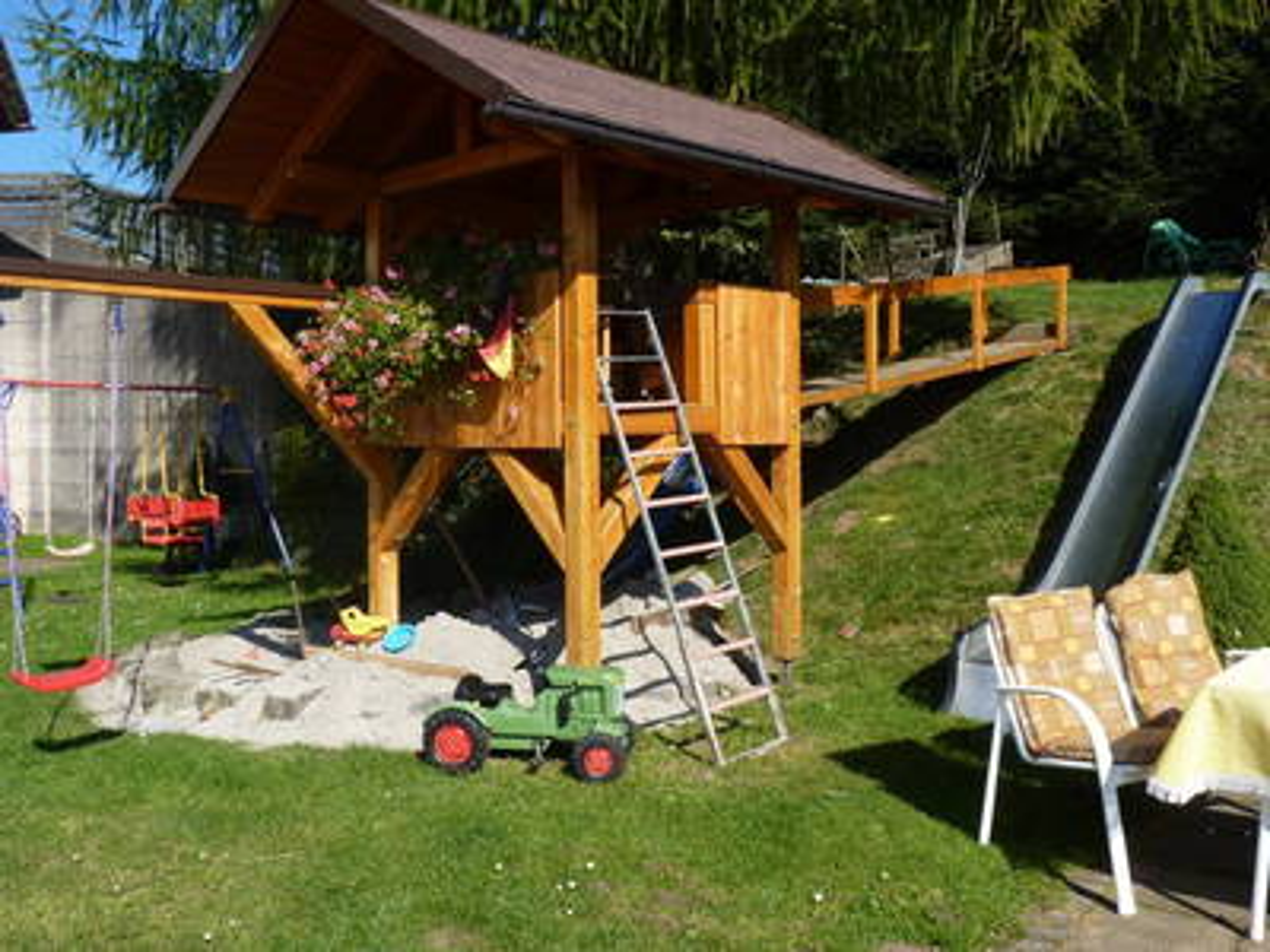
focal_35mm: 34
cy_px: 476
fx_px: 1247
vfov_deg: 41.8
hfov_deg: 54.0
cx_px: 635
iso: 80
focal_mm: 6.1
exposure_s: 1/250
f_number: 5.6
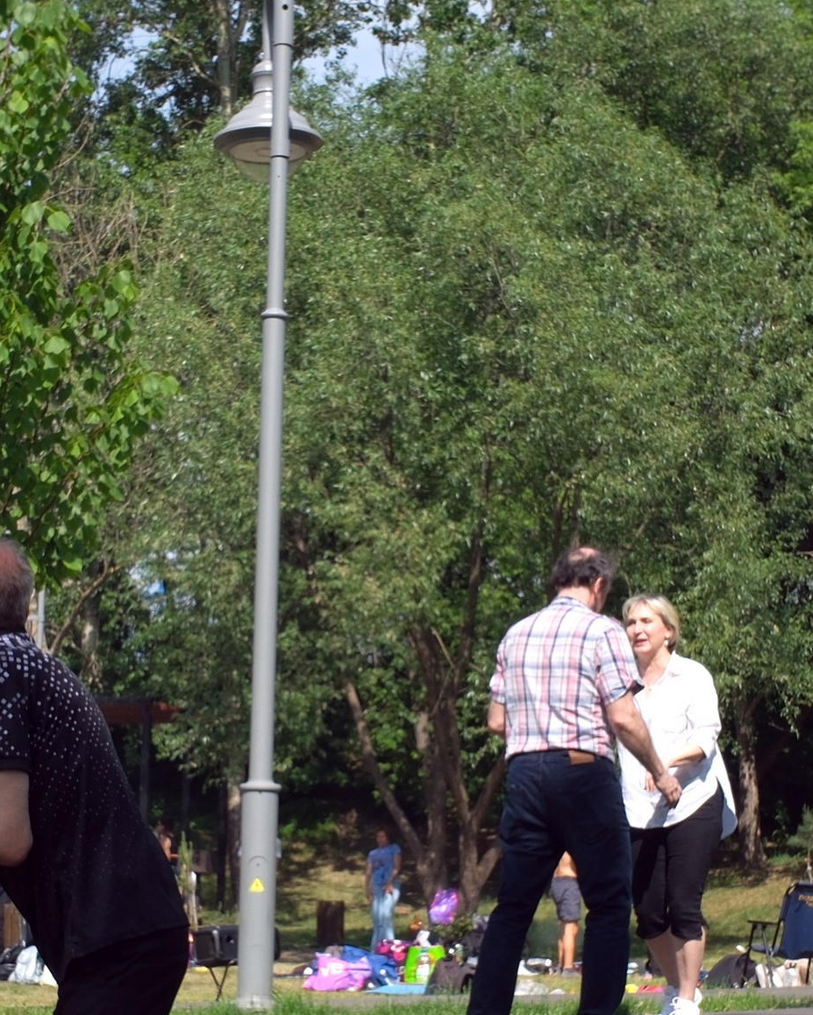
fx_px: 1684
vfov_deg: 33.1
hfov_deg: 26.6
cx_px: 142
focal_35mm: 56
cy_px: 732
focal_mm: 18
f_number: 8
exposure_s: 1/300
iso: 160
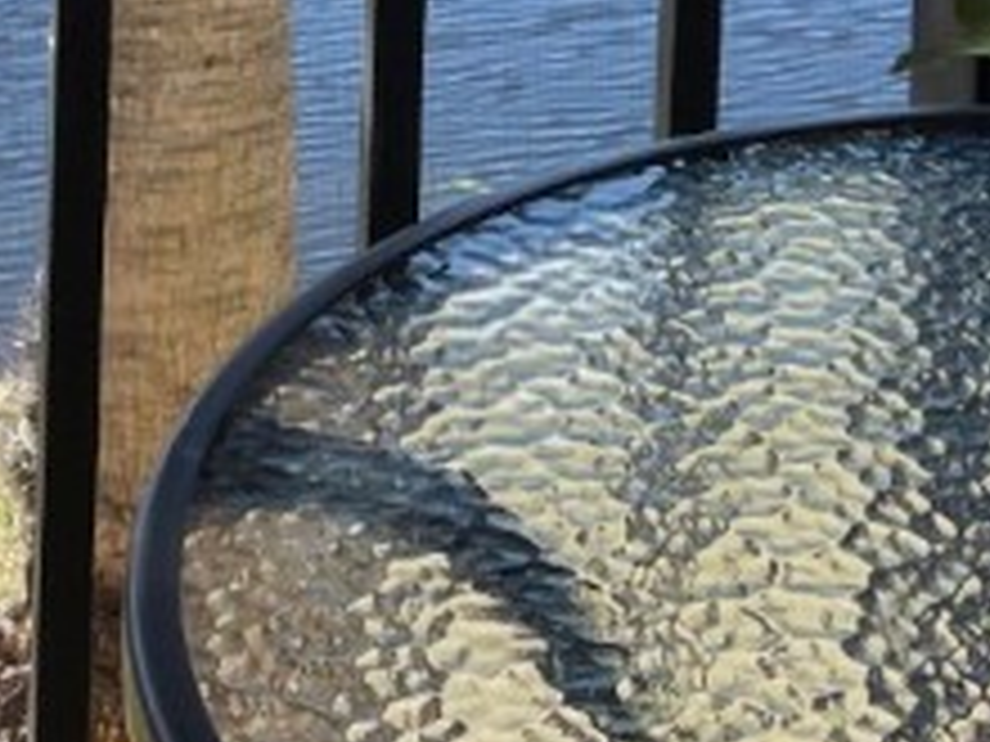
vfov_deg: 10.9
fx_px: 3461
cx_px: 594
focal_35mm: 121
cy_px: -841
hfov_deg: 16.3
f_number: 1.6
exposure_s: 1/1233
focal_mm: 4.2
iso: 32
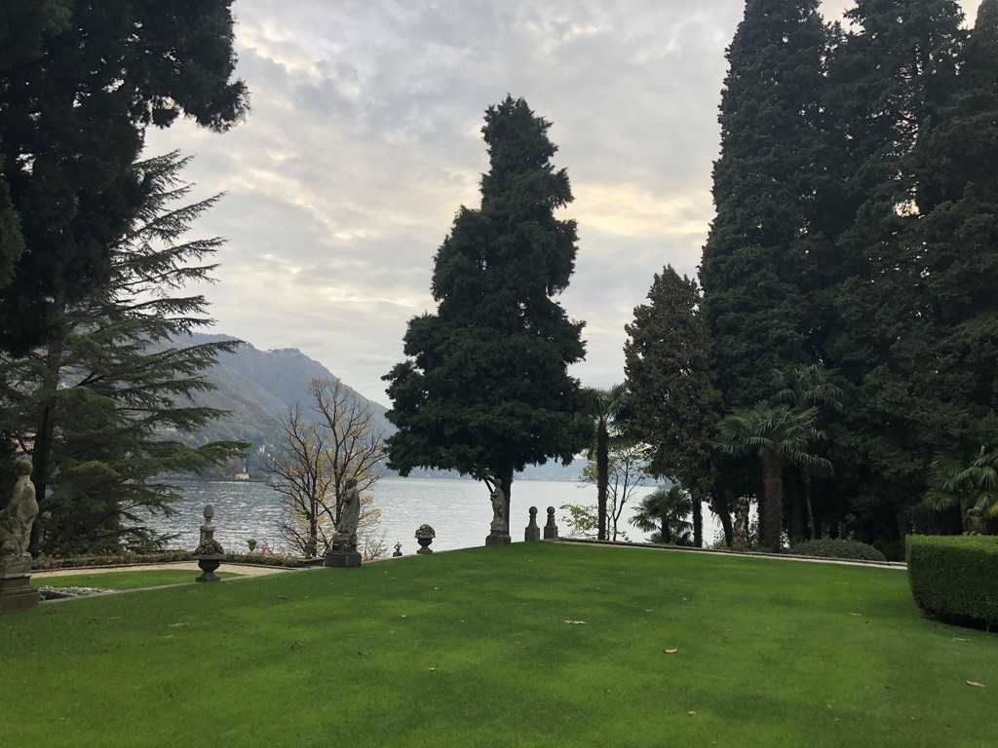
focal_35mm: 28
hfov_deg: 63.4
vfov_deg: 49.7
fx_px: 807
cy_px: 374
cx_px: 499
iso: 25
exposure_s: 1/120
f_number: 1.8
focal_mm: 3.99
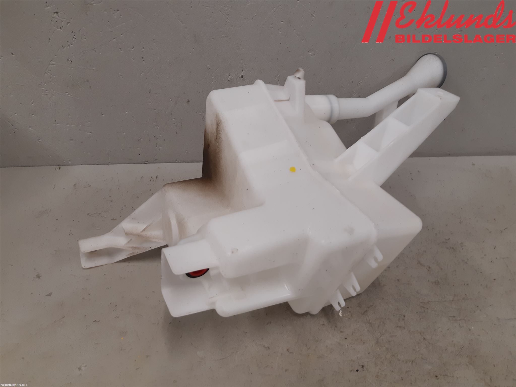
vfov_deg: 53.1
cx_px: 258
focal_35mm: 26
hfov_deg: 67.3
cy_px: 194
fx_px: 388
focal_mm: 3.93
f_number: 1.7
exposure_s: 1/50
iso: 64
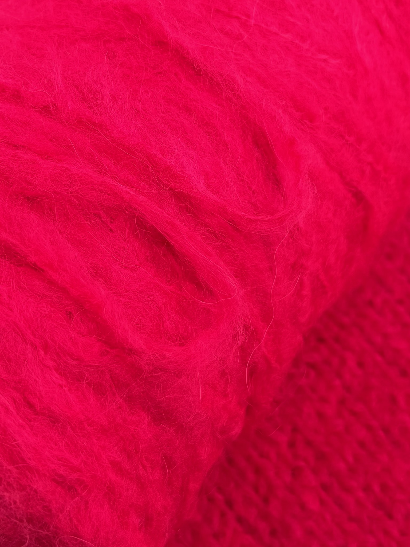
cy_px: 274
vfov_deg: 71.6
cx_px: 205
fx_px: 379
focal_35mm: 24
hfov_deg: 56.8
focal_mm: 6.76
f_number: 1.78
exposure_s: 1/488
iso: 80
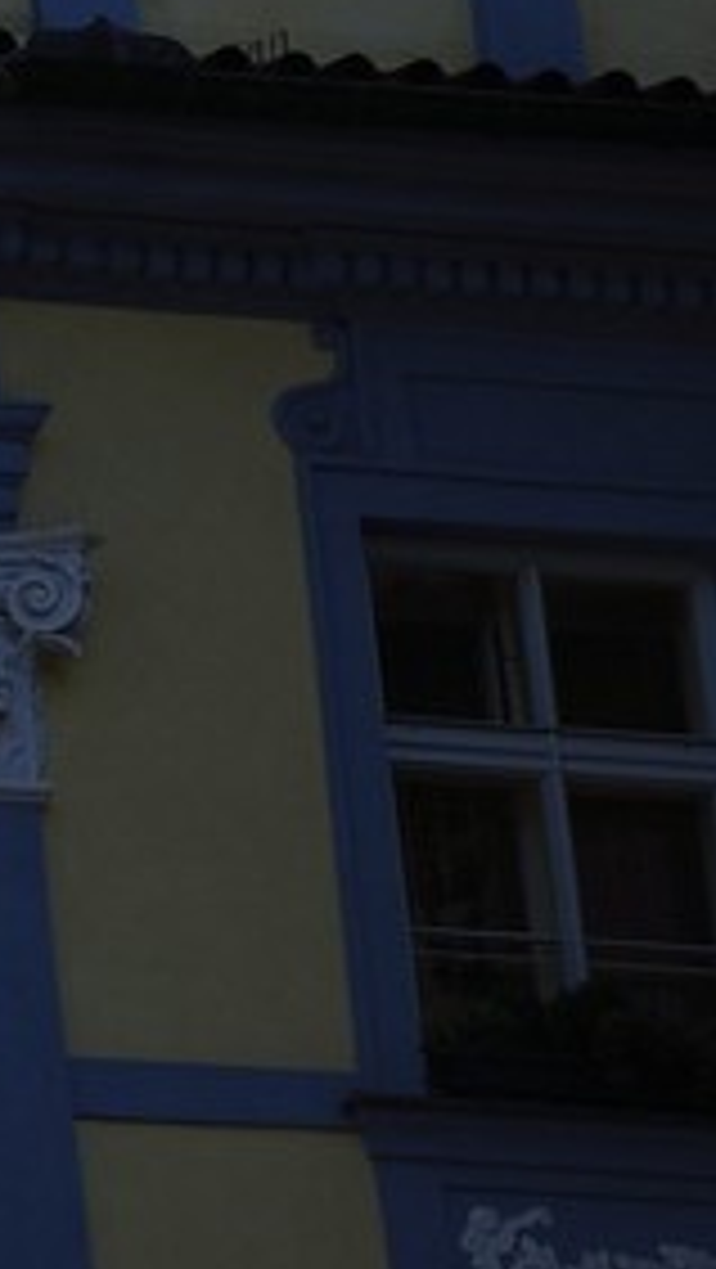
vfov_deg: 7.3
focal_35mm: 297
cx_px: -2450
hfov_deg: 3.8
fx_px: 10006
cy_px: 819
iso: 200
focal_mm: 50
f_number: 13
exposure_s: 1/200
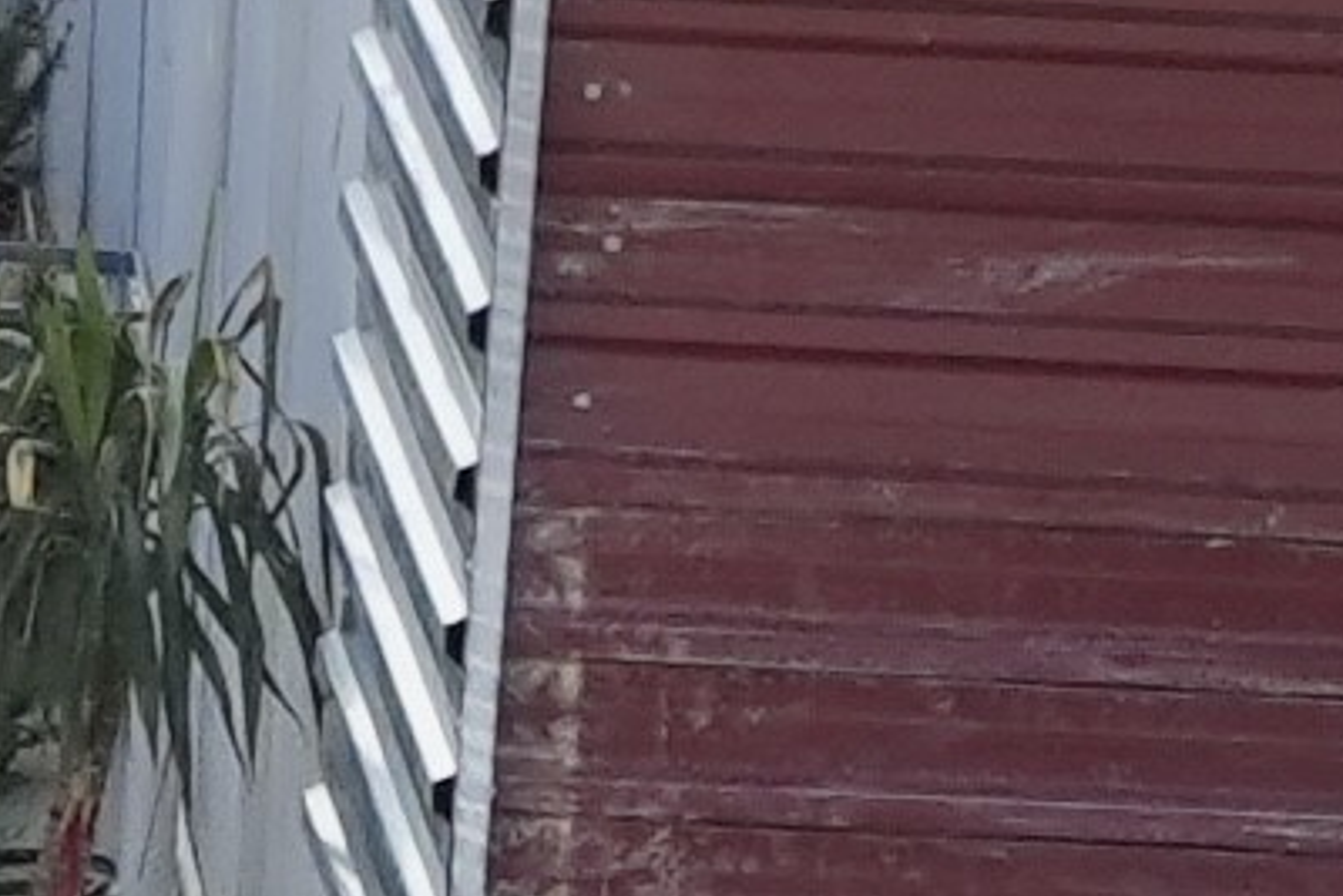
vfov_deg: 4.9
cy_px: -842
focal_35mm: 278
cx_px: -1125
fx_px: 10374
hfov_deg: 7.2
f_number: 3.2
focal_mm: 70
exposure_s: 1/4000
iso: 800
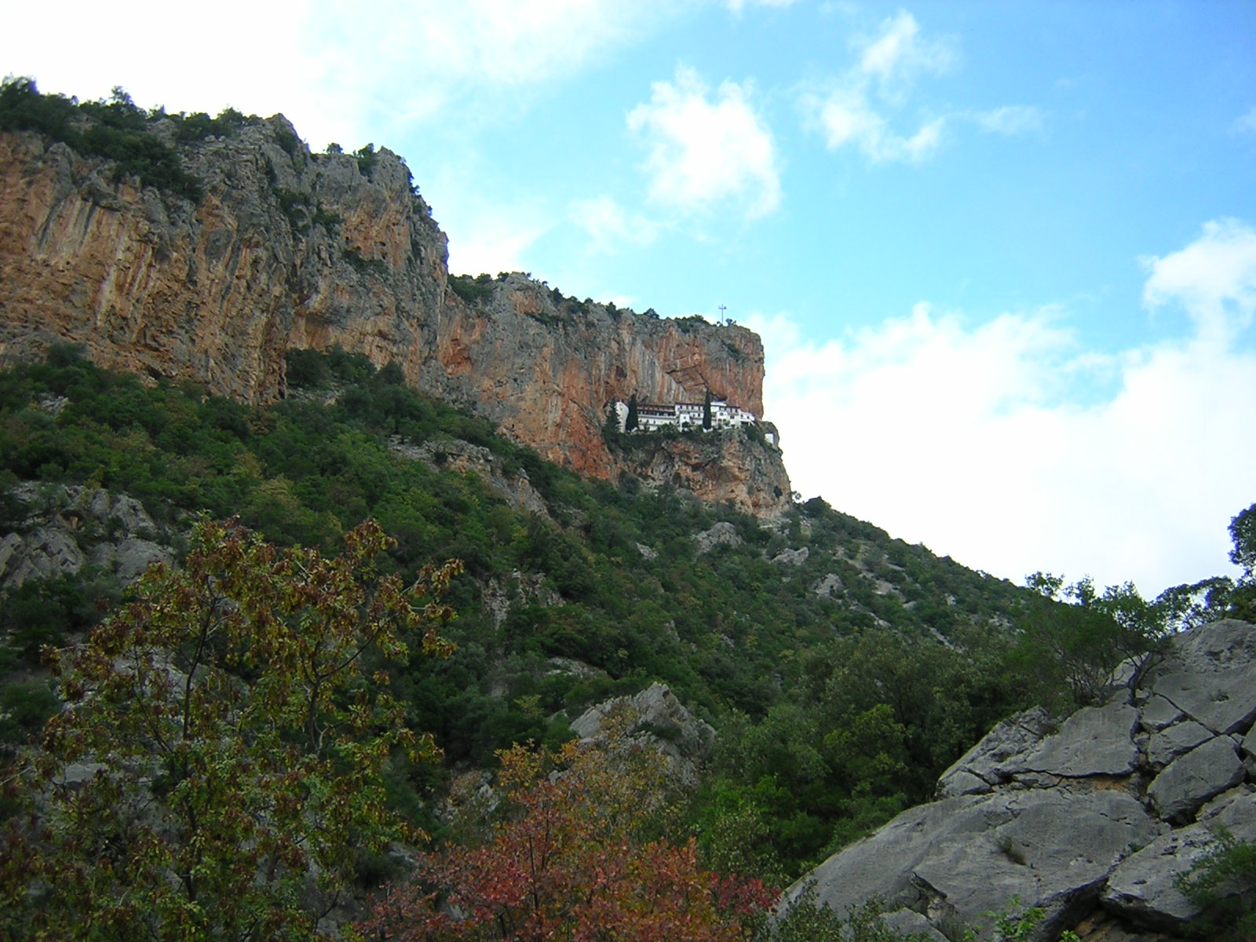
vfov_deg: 39.7
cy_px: 471
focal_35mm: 36
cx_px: 628
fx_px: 1306
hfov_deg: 51.4
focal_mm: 4.7
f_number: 2.6
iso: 100
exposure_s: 1/248
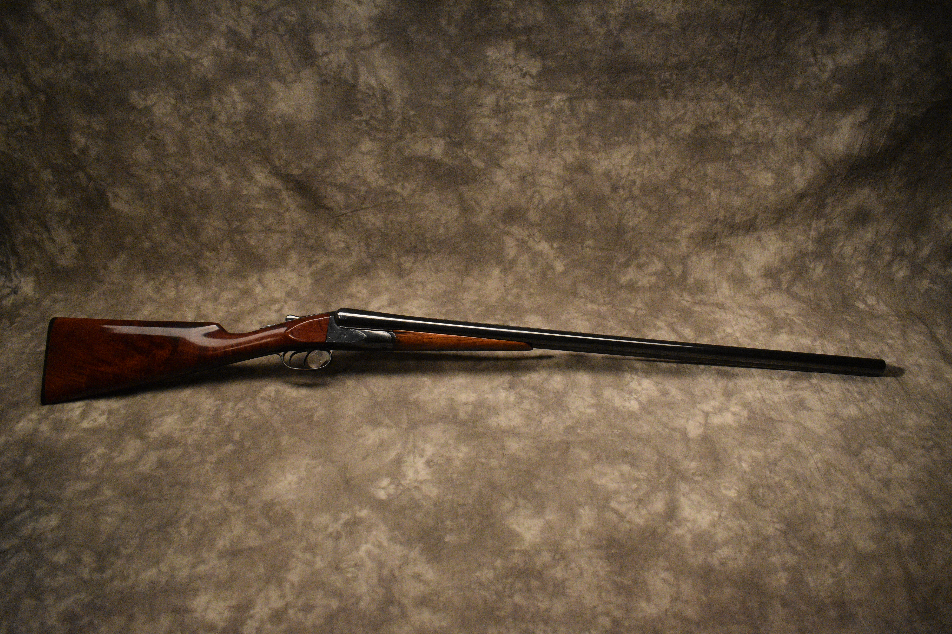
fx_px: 714
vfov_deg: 47.9
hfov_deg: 67.4
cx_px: 476
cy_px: 317
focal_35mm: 27
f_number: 3.5
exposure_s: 1/125
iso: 3600
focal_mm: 18
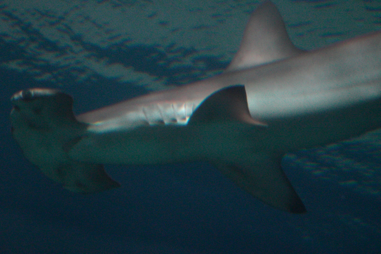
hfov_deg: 15.2
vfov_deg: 10.2
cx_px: 190
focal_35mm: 135
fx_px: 1430
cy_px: 127
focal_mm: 90
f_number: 3.2
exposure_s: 1/160
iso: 8000
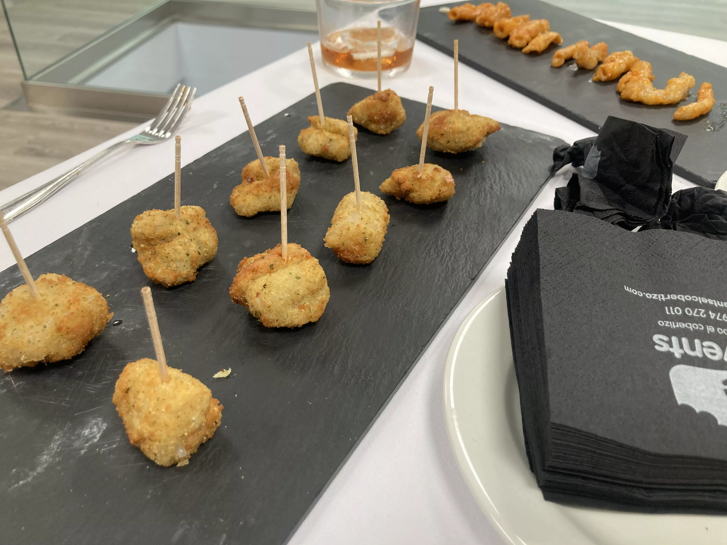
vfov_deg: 49.7
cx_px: 364
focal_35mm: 28
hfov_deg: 63.4
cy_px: 272
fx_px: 588
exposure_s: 1/50
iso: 64
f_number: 1.8
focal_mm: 3.99
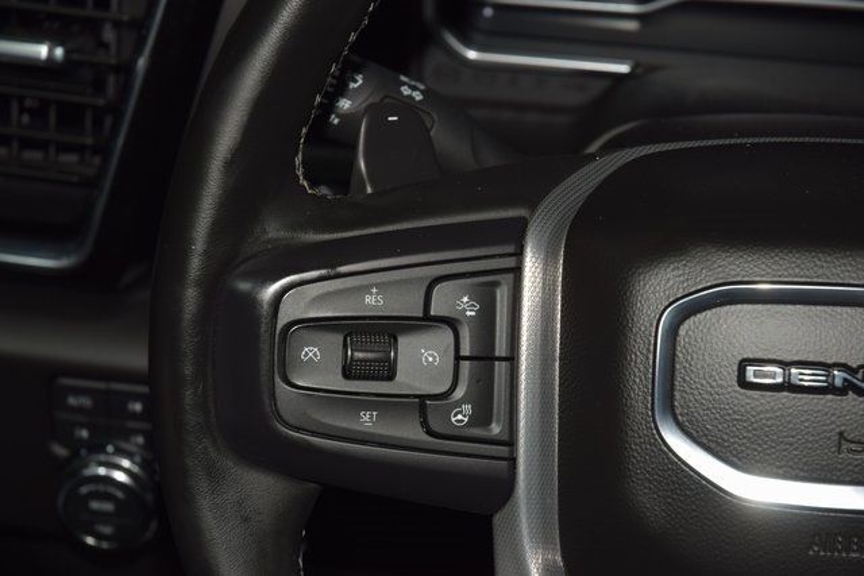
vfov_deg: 13.0
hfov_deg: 19.5
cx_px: 432
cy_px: 288
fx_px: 2520
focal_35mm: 105
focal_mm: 70
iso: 100
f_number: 8
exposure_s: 1/125
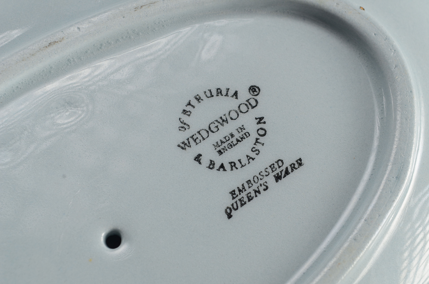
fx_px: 981
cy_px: 142
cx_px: 214
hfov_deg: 24.7
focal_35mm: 82
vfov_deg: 16.5
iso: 100
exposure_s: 1/80
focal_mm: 55
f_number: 11
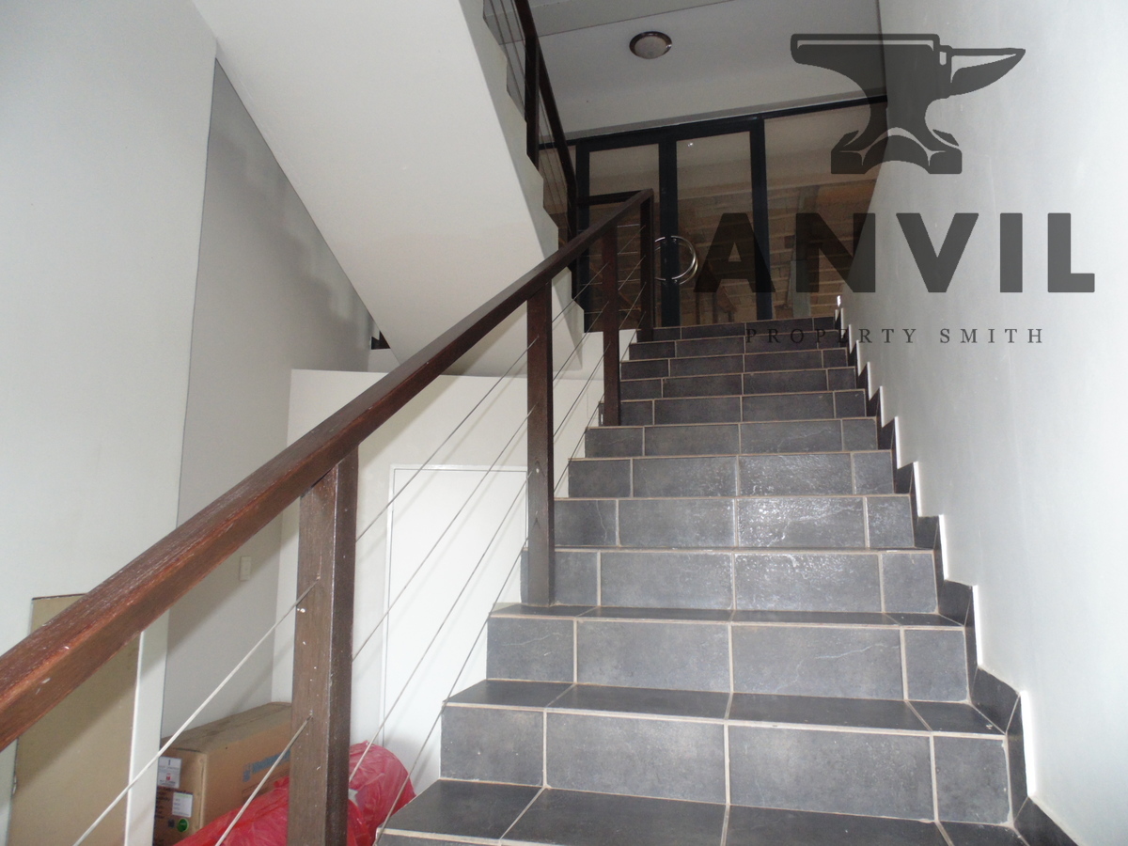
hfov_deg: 76.4
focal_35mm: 22
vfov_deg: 61.1
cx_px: 564
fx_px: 717
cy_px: 423
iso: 200
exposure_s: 1/30
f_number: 3.1
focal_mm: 4
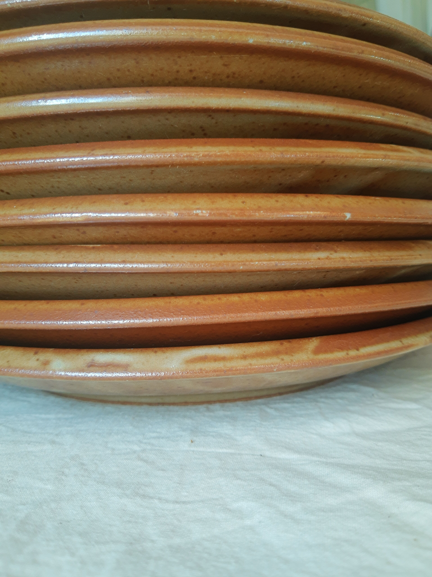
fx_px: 433
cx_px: 216
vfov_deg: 67.3
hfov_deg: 53.1
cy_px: 288
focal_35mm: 26
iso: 59
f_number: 1.8
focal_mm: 3.95
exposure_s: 1/50
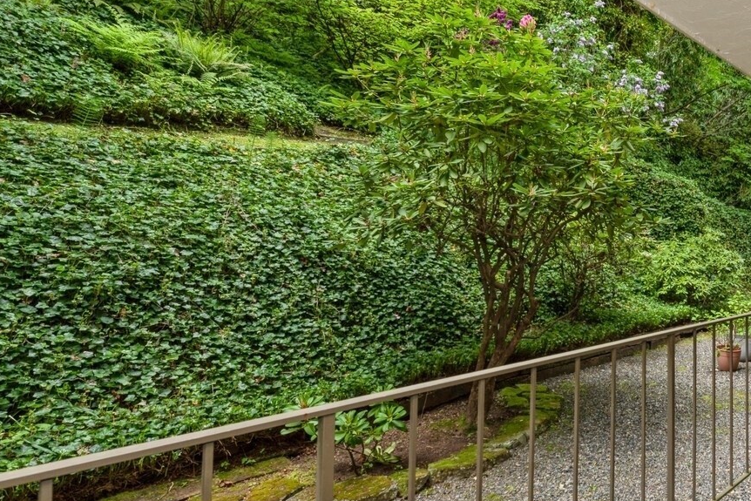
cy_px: 279
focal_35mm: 26
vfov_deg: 49.5
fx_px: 542
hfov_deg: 59.7
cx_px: 666
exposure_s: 1/100
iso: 200
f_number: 8
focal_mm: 14
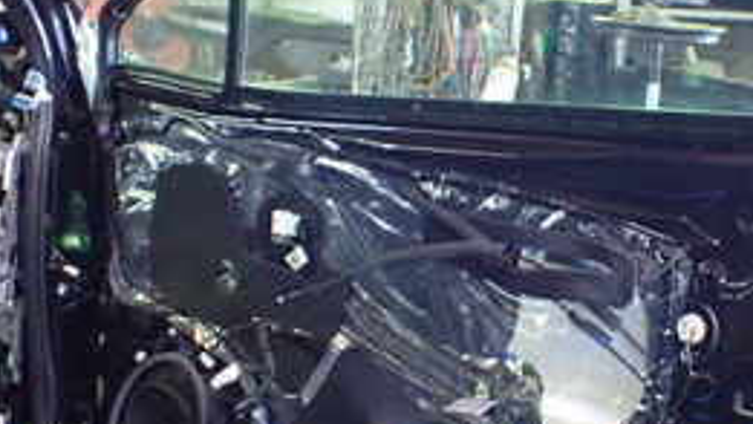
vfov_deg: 16.1
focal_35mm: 75
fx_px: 1498
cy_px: 216
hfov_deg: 28.1
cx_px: 490
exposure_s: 1/30
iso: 800
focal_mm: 5.4
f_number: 2.3
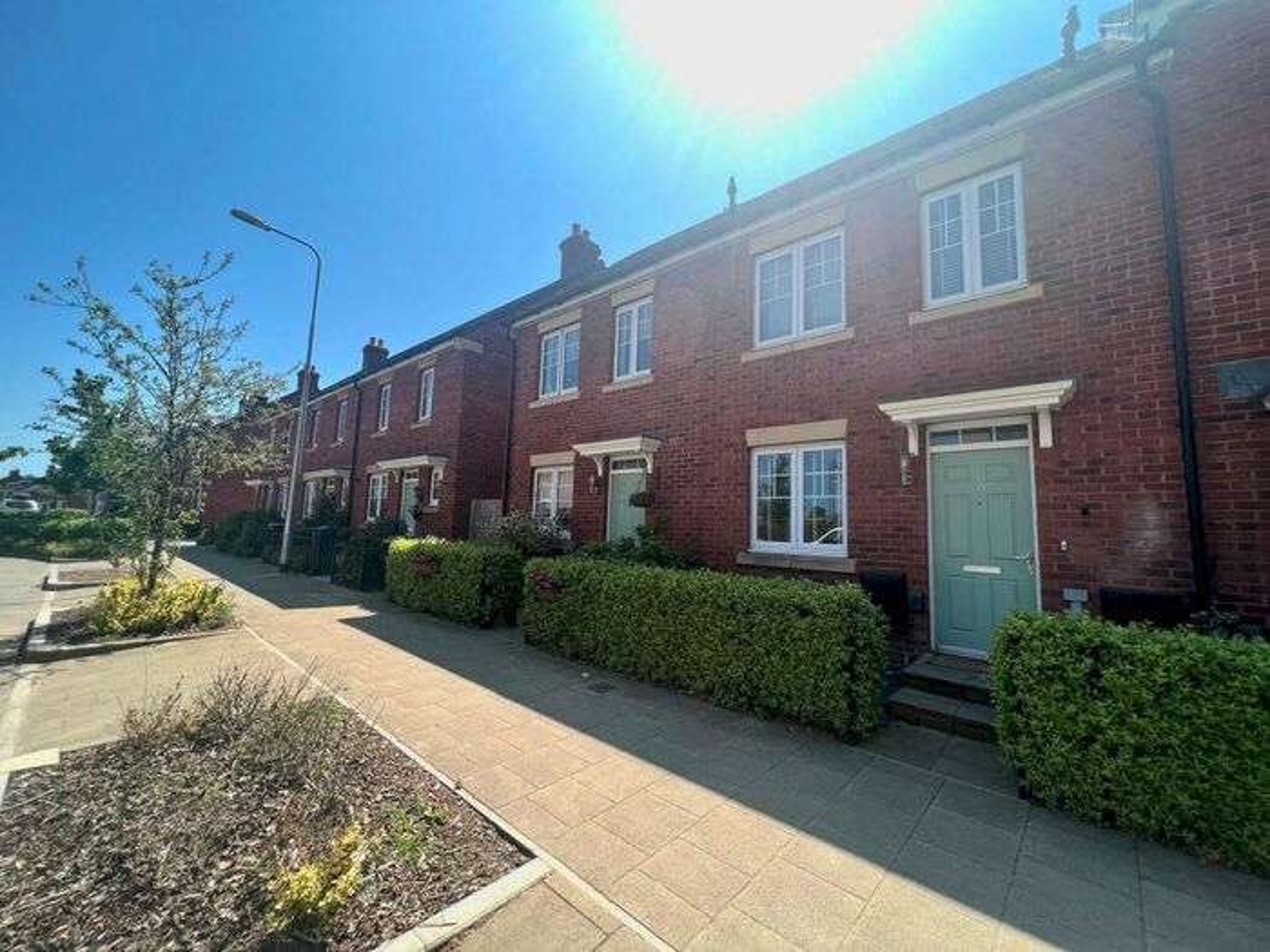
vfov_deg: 89.9
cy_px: 476
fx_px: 477
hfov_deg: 106.2
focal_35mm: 13
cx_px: 635
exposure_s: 1/633
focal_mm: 1.57
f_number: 1.8
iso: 32
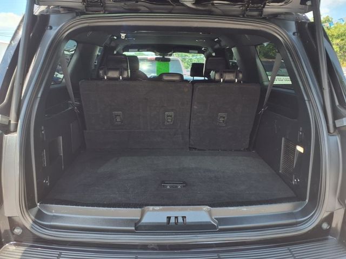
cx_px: 173
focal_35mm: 27
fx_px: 270
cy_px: 130
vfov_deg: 51.4
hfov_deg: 65.3
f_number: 1.9
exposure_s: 1/169
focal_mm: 3.58
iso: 40
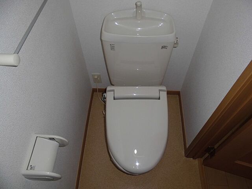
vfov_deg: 53.1
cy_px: 94
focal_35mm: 26
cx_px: 126
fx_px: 189
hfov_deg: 67.3
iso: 100
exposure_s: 1/60
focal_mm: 4.6
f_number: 3.5
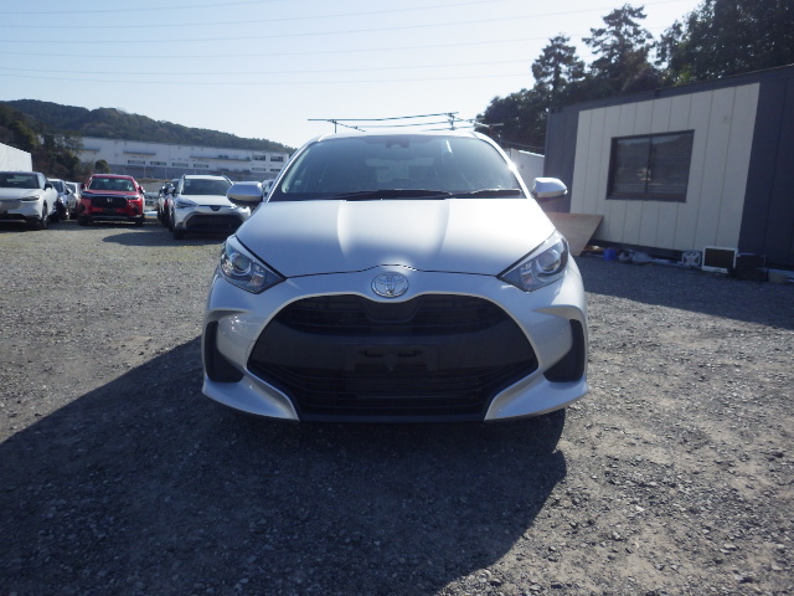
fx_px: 573
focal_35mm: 25
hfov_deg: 69.4
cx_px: 397
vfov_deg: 54.9
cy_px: 298
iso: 250
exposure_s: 1/400
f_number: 7.9
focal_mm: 4.5
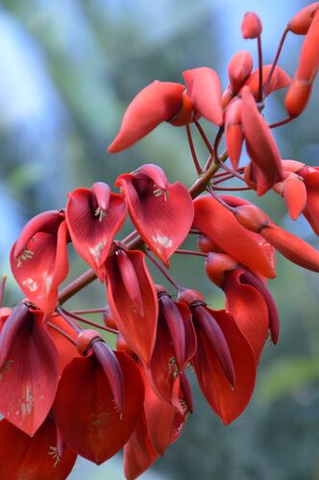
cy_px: 240
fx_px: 2595
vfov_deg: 10.6
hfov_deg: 7.0
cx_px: 160
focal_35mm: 195
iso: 400
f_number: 9
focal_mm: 130
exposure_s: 1/125
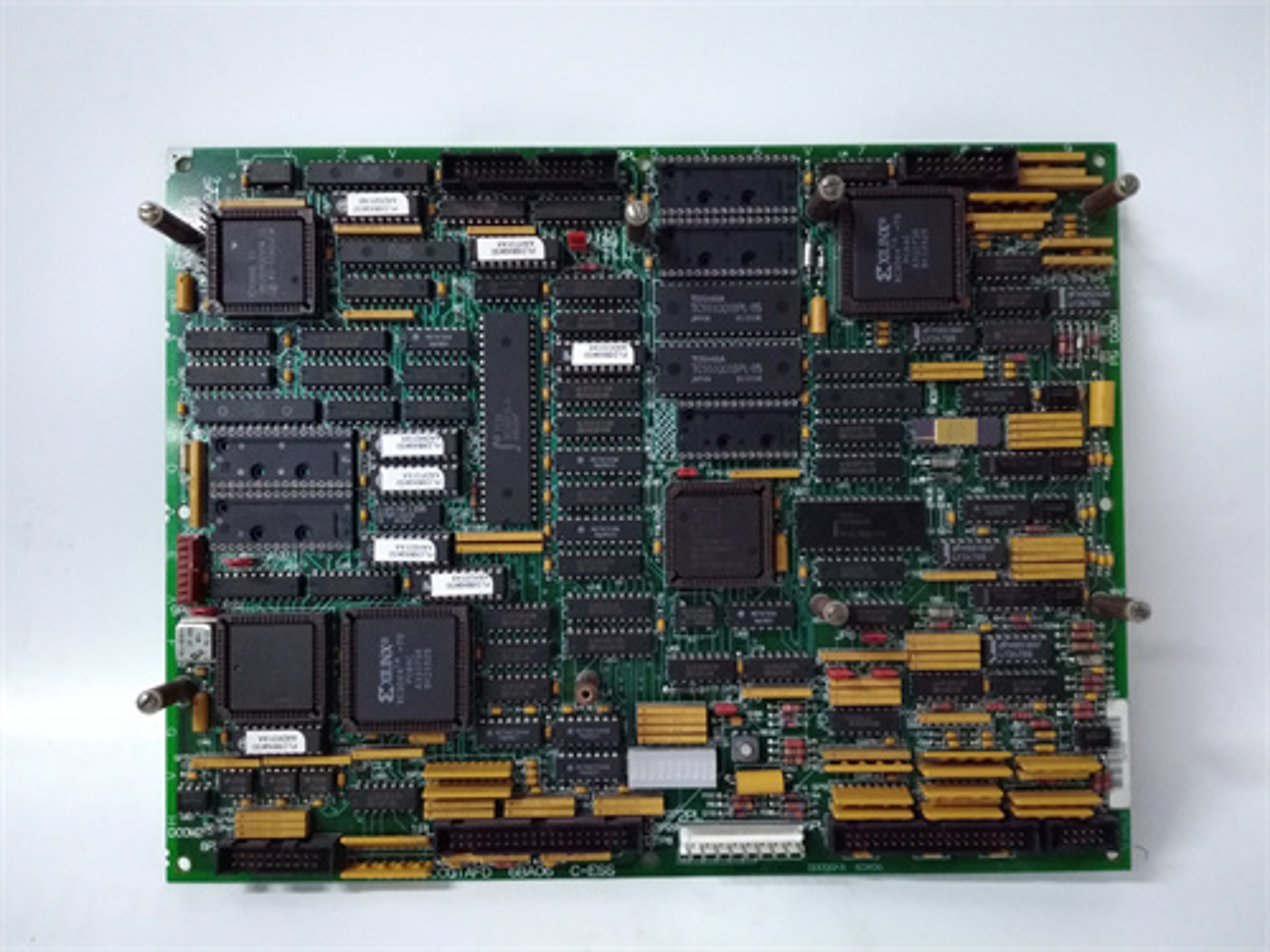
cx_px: 635
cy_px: 476
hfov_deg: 65.3
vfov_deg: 51.4
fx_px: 991
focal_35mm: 27
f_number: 2
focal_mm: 3.79
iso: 880
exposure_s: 1/33
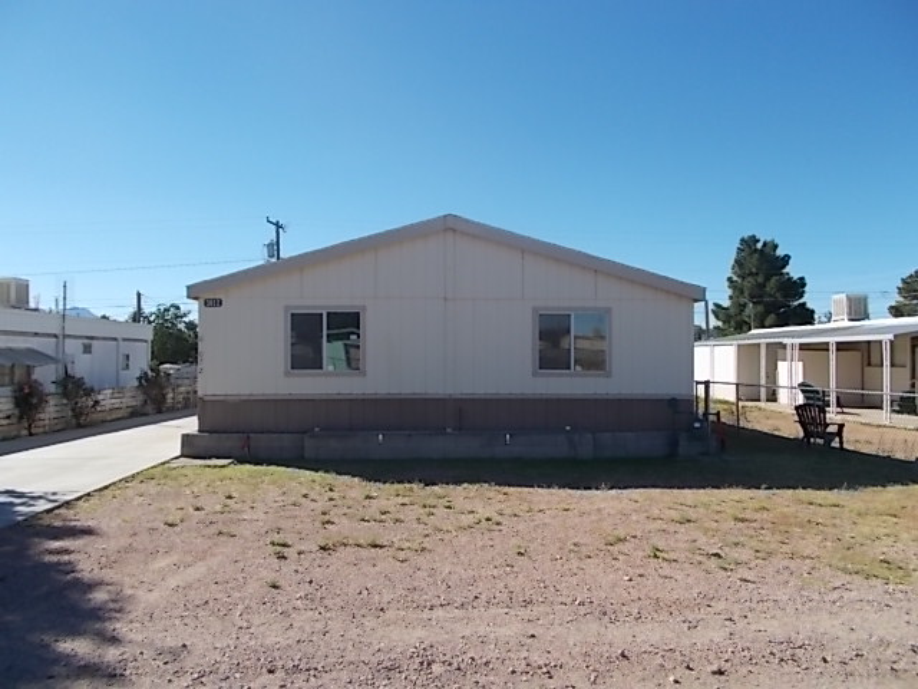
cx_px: 459
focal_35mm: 26
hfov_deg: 67.3
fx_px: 690
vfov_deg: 53.1
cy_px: 344
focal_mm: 4.6
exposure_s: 1/160
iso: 80
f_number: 8
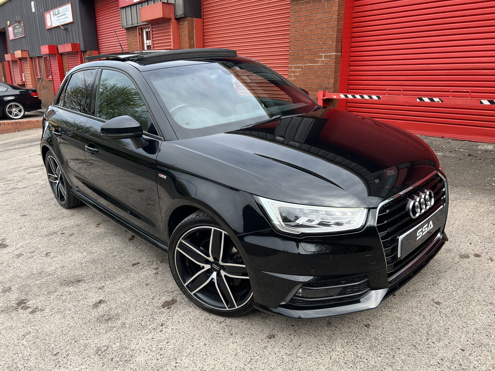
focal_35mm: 26
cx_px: 248
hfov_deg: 67.3
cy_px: 186
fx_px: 372
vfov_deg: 53.1
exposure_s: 1/1029
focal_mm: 5.7
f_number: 1.5
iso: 50
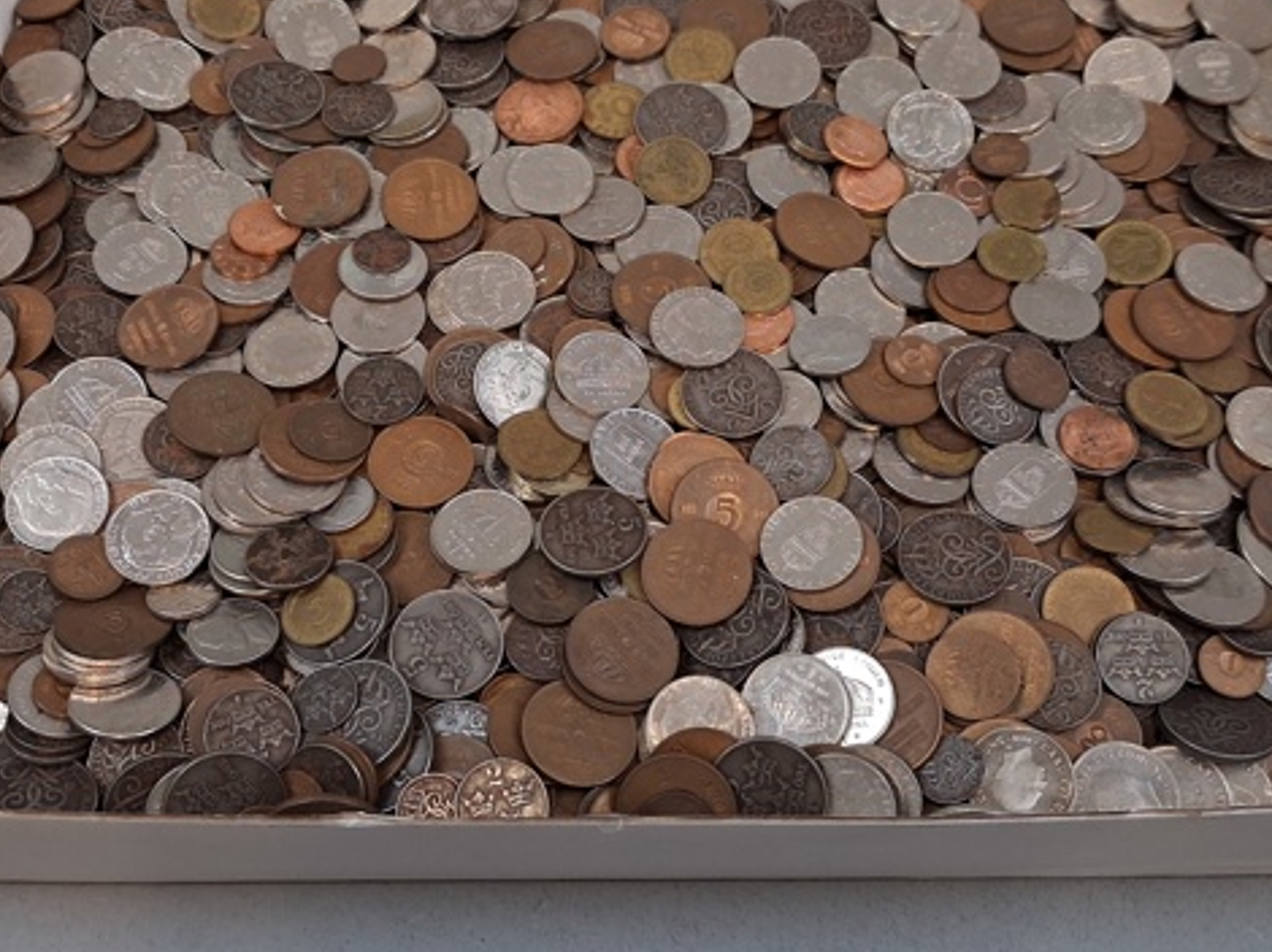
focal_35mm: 46
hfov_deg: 41.3
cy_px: 430
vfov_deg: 31.5
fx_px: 1689
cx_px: 628
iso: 250
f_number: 1.8
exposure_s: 1/50
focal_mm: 4
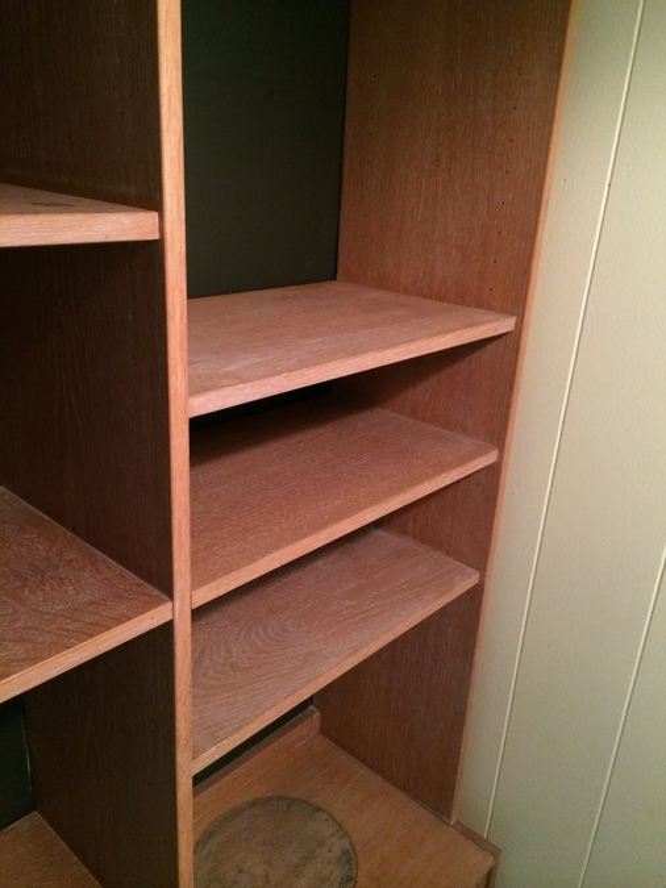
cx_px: 333
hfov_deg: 46.8
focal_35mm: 30
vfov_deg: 60.0
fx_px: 770
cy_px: 444
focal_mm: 4.12
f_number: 2.2
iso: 320
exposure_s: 1/15
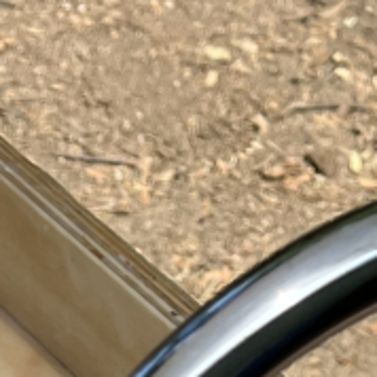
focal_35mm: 155
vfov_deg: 9.3
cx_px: -97
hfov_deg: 11.0
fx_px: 1910
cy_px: 1063
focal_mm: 5.1
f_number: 1.6
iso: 50
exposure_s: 1/2222
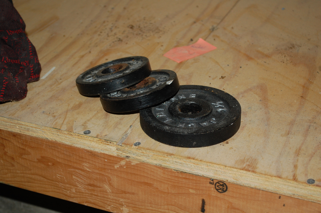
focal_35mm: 68
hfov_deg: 29.9
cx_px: 160
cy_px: 106
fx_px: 601
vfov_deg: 20.1
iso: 400
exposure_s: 1/60
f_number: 5.3
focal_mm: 45
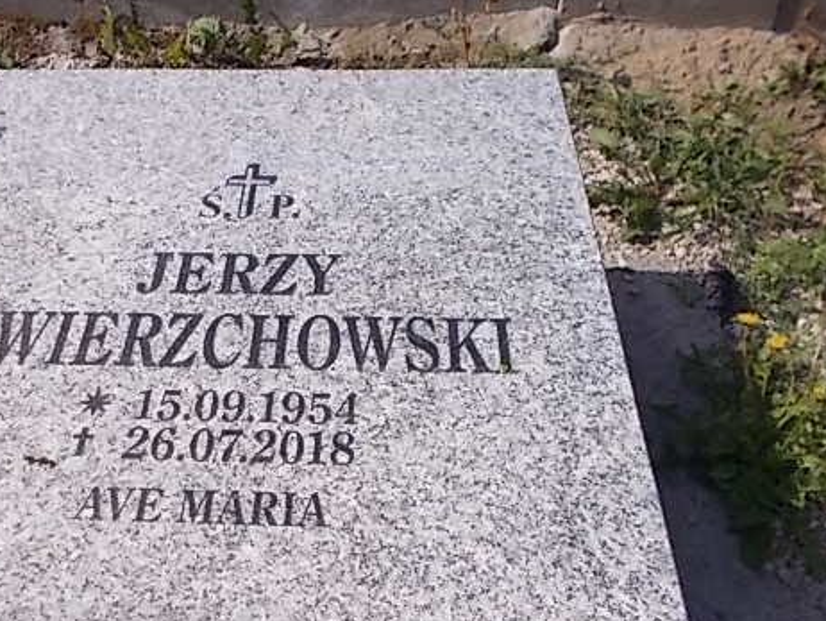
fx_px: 859
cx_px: 318
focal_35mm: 36
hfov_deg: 50.9
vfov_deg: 39.4
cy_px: 387
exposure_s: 1/250
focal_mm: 4.6
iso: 80
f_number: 8
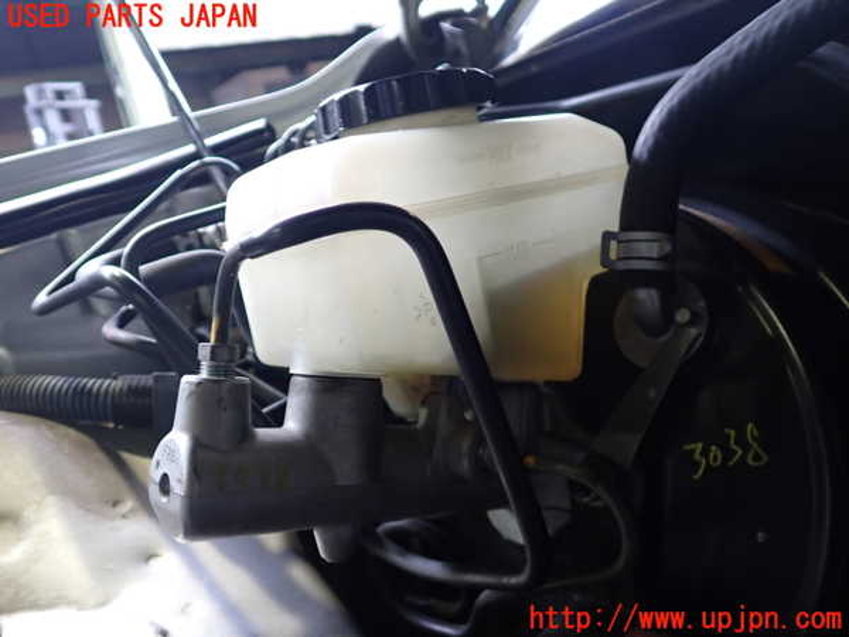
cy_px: 318
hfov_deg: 60.0
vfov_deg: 46.8
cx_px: 424
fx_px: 736
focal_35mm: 30
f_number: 2.3
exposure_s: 1/30
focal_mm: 5.4
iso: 320
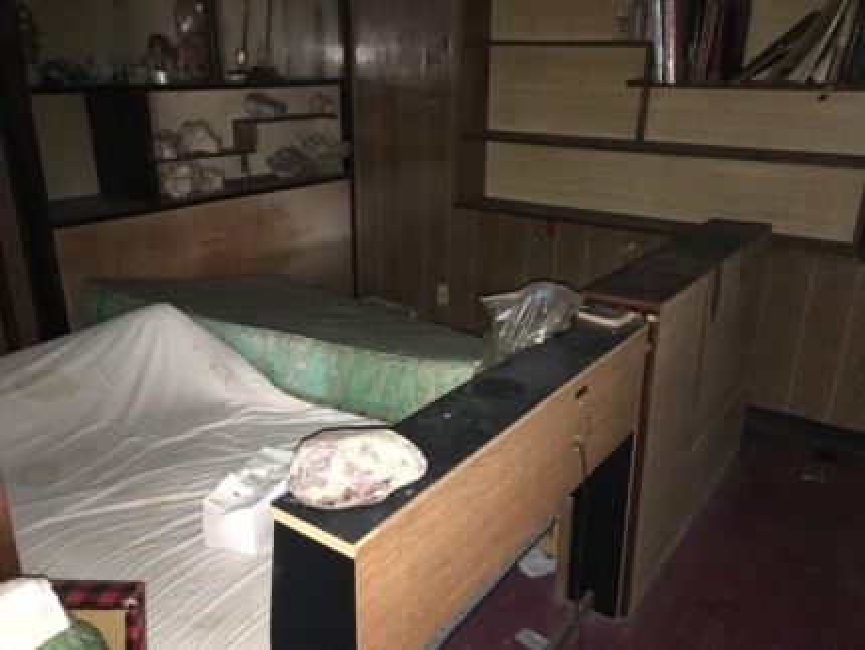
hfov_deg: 61.6
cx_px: 432
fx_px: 725
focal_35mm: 29
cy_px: 325
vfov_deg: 48.3
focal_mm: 4.15
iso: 400
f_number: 2.2
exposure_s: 1/16
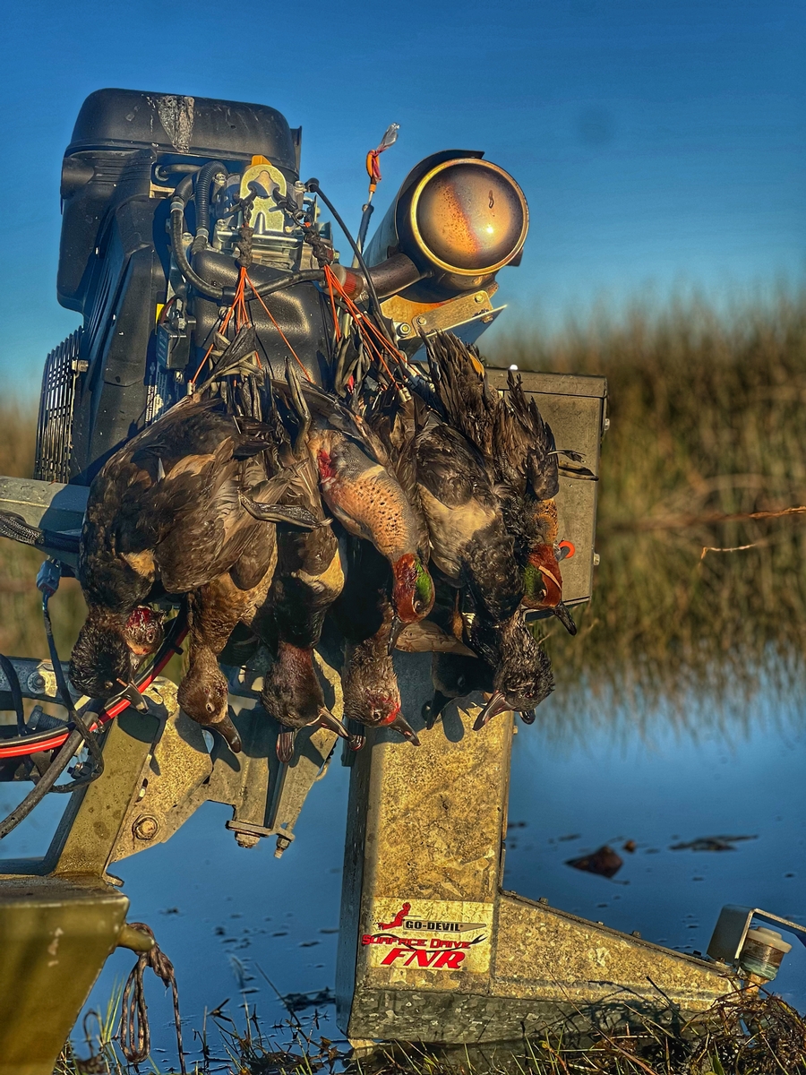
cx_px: 403
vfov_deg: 25.3
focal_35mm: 77
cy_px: 538
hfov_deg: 19.1
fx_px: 2390
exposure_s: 1/1014
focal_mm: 9
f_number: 2.8
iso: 32
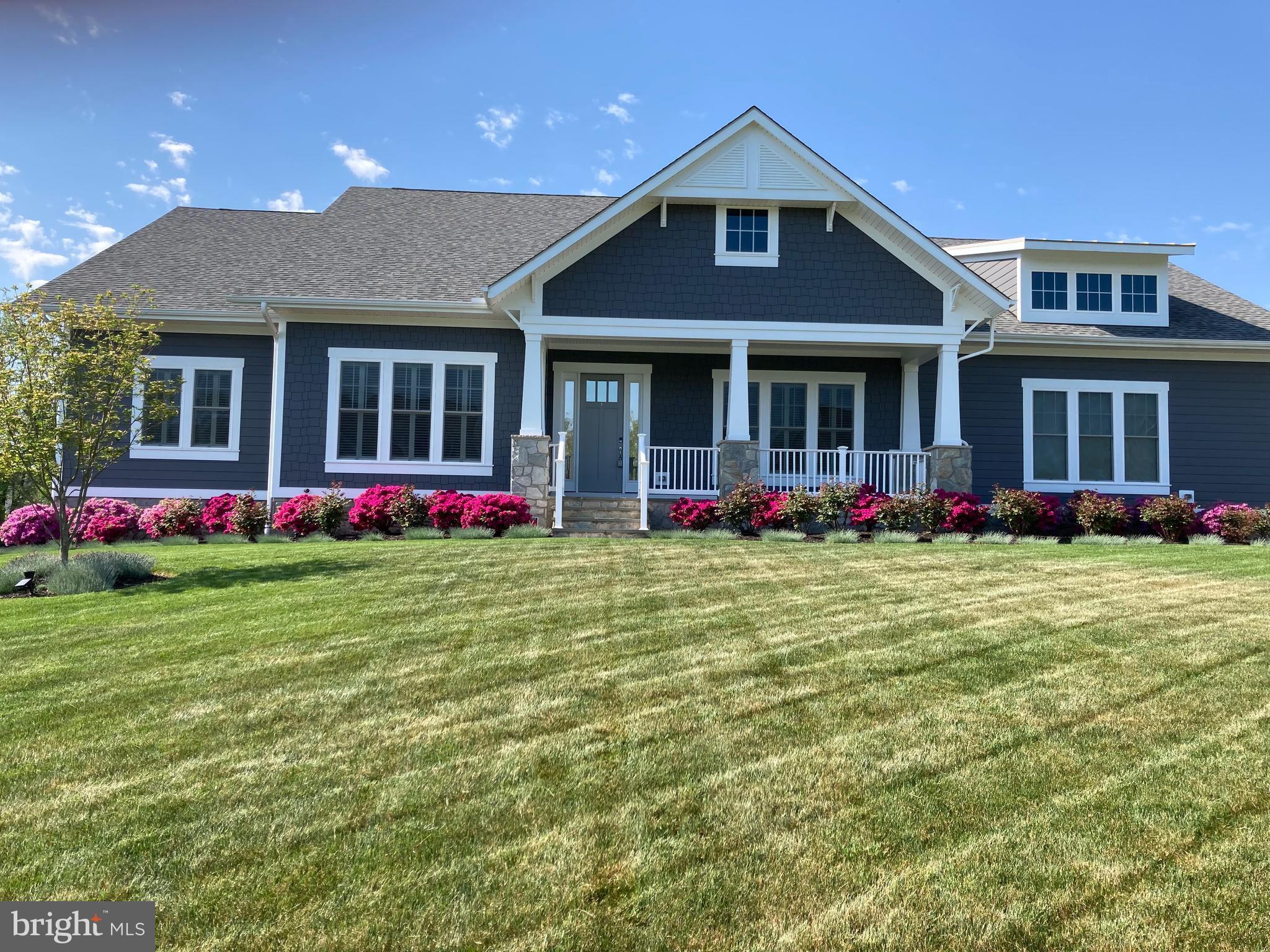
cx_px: 635
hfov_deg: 63.4
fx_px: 1027
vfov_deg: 49.7
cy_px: 476
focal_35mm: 28
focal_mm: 3.99
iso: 20
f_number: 1.8
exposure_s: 1/1156
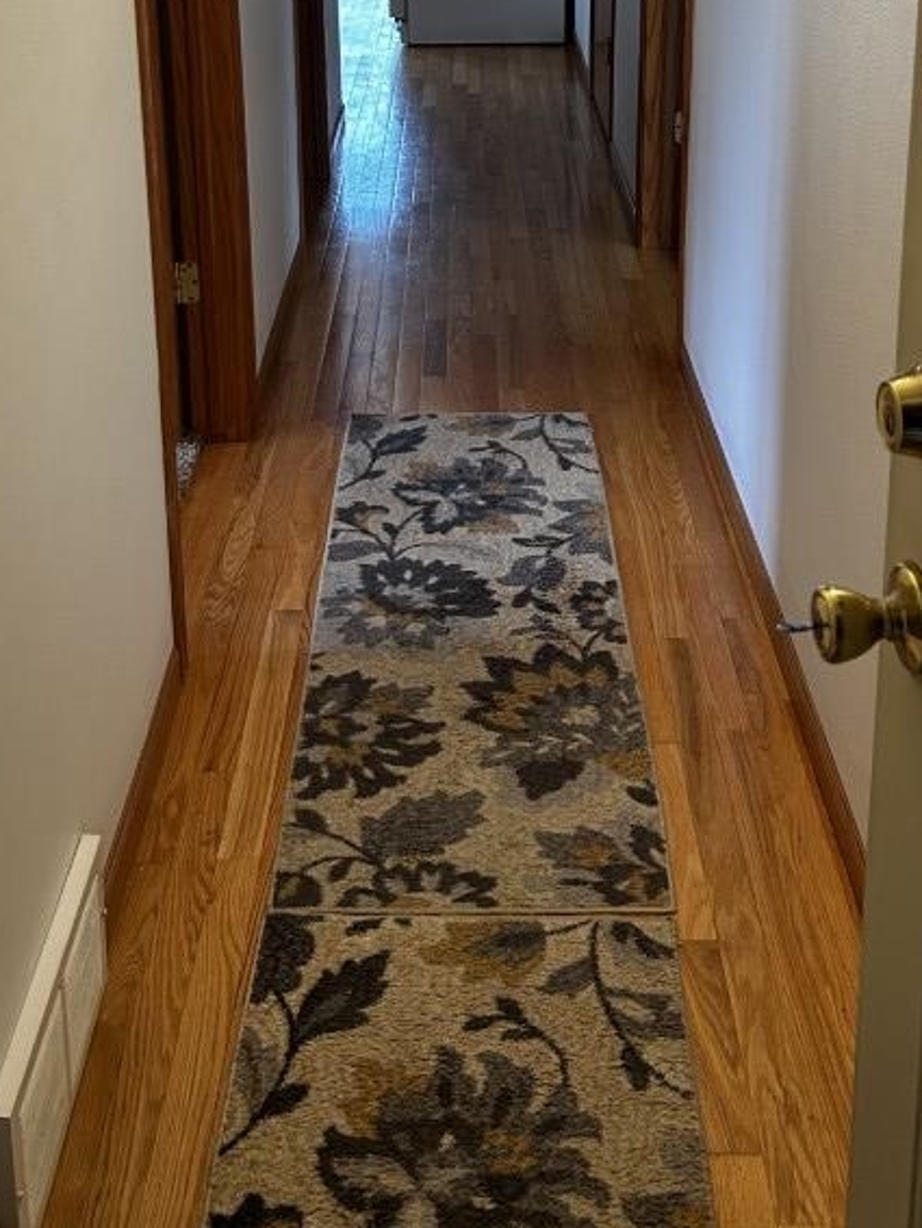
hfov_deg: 30.9
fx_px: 1668
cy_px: 193
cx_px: 456
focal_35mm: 47
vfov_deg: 38.4
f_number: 1.5
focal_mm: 5.7
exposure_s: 1/60
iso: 200
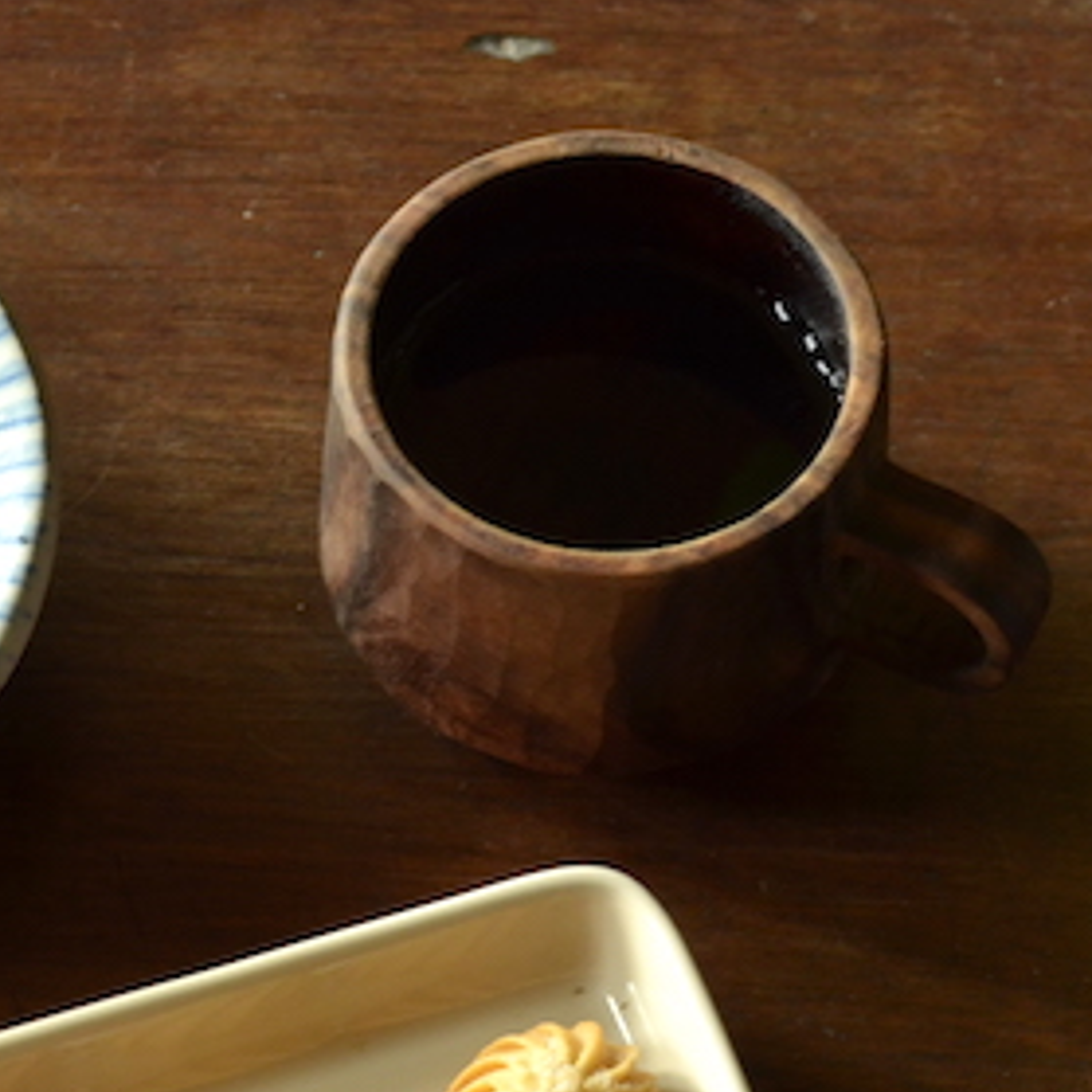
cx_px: 164
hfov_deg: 10.6
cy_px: 812
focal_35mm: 164
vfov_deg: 10.6
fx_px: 5853
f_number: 8
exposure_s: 1/40
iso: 800
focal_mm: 50
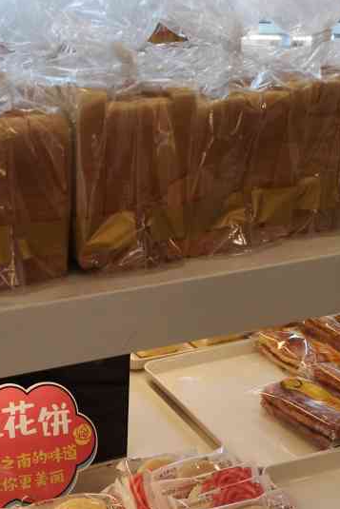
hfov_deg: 26.5
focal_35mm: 49
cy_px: 410
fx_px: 694
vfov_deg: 38.8
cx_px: 29
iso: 50
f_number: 1.8
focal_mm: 5.58
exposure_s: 1/110
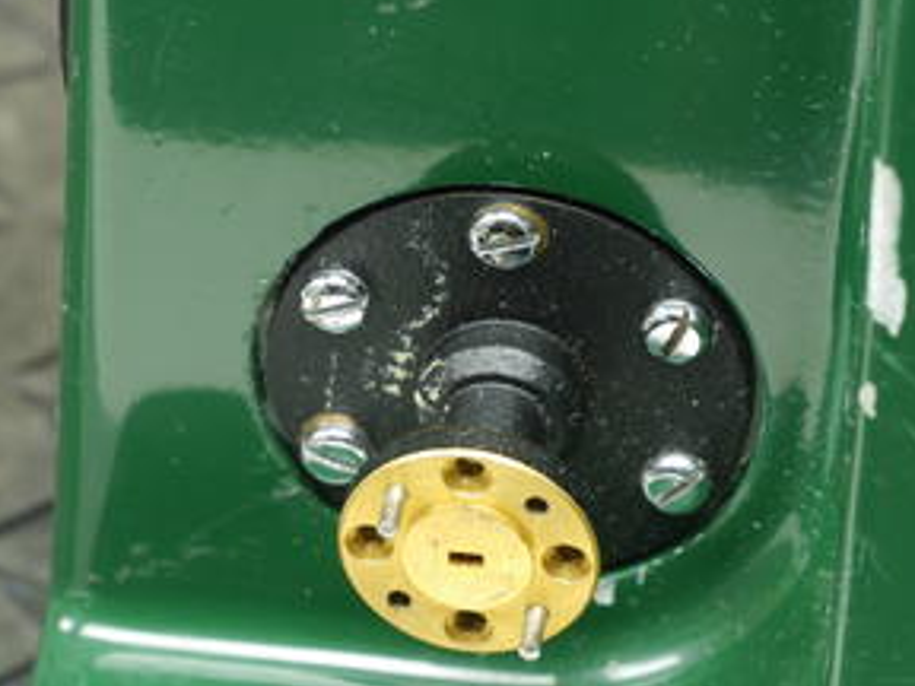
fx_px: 10282
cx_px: 572
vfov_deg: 3.8
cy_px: 426
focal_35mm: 389
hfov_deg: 5.1
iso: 400
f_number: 11
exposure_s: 1/3.2
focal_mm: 140
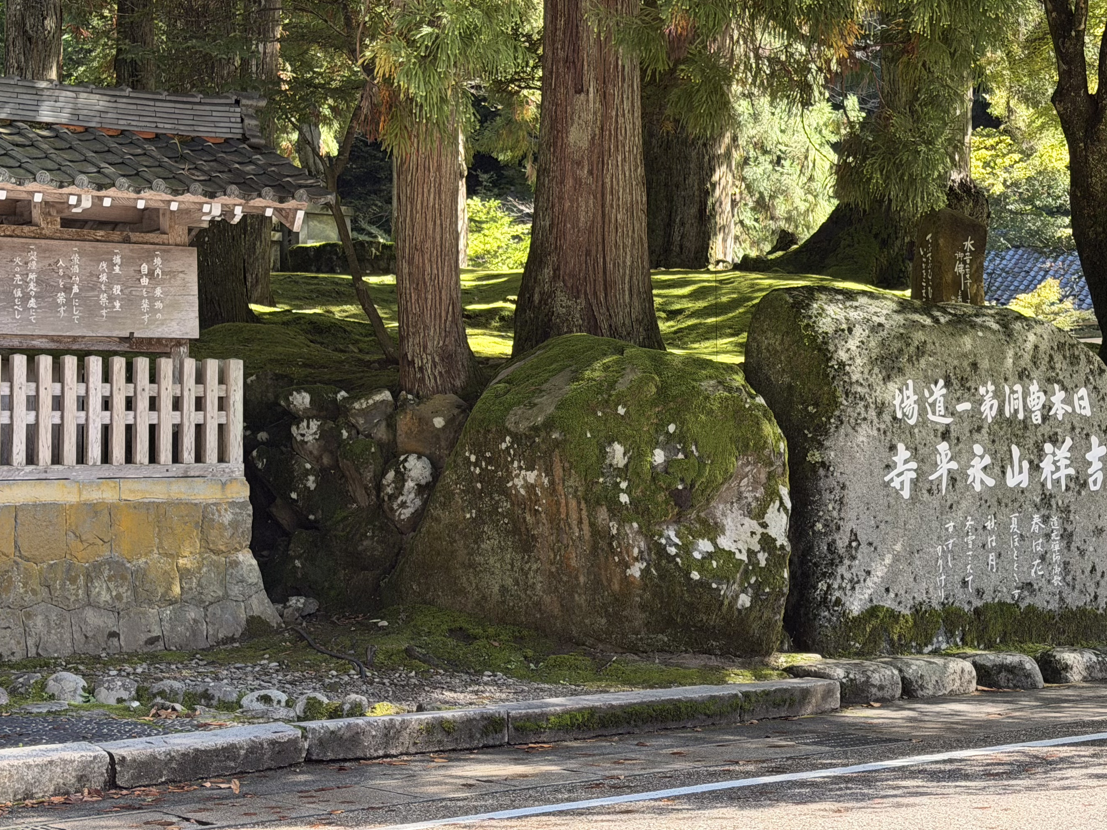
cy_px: 311
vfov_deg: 23.6
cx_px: 573
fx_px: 1983
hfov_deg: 31.2
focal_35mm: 62
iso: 80
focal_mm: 6.76
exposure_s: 1/409
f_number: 1.78
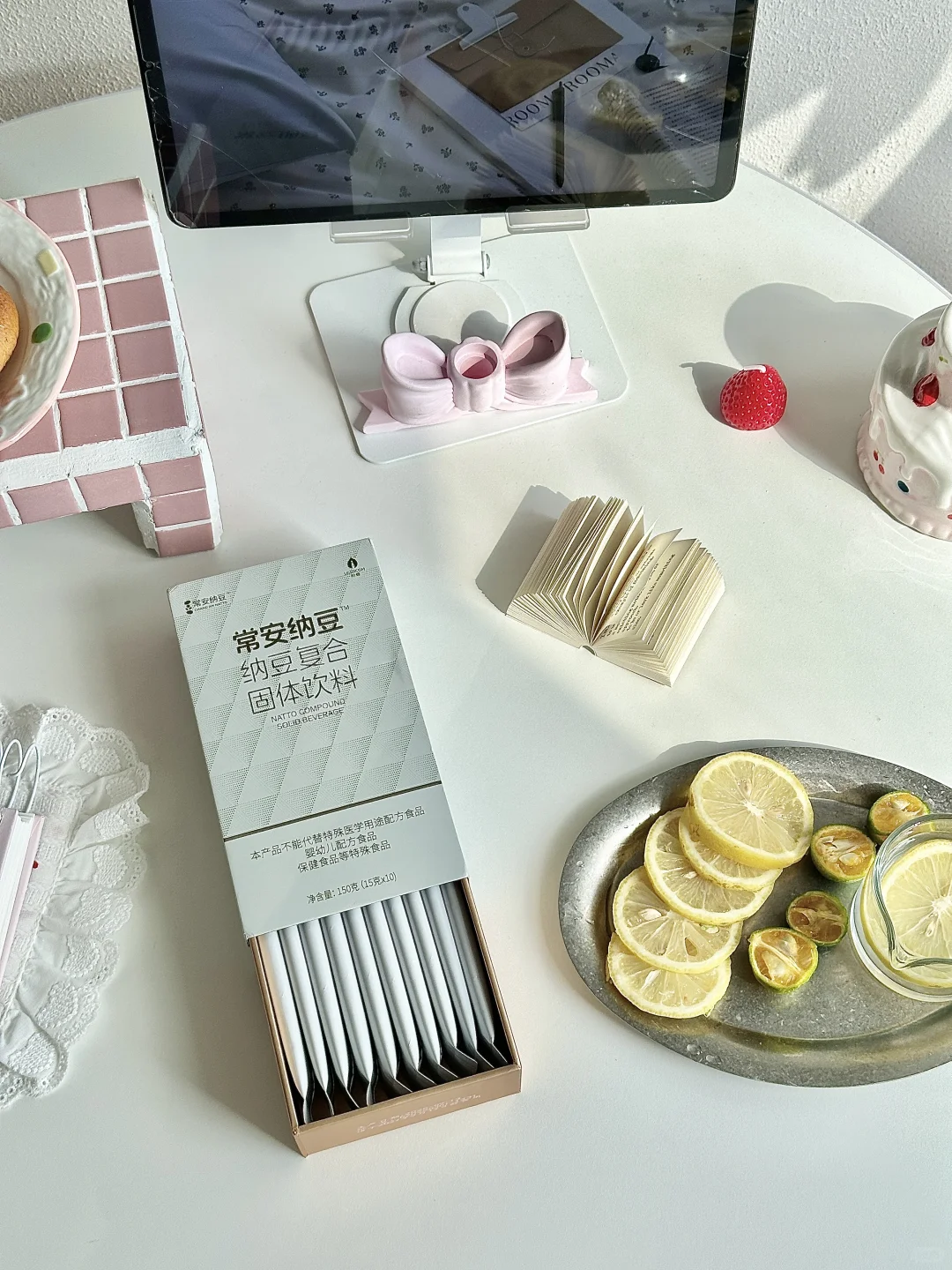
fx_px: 1760
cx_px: 476
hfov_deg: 30.3
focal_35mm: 48
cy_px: 635
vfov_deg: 39.7
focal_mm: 6.86
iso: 64
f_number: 1.78
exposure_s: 1/1639
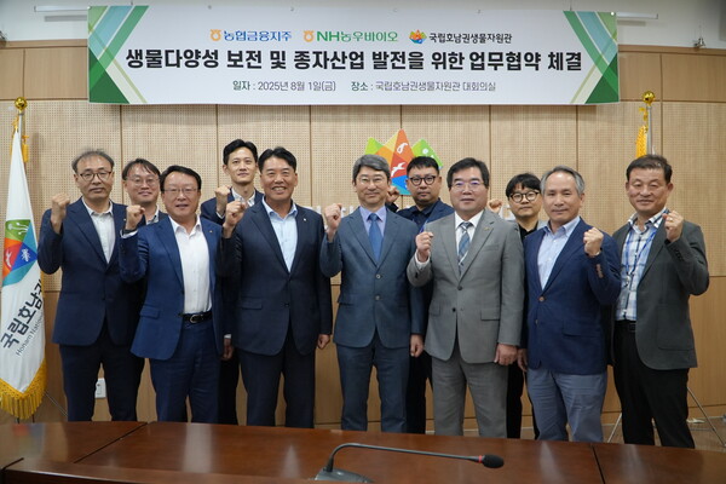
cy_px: 242
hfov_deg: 57.2
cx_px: 363
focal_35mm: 33
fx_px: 665
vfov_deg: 40.0
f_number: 4
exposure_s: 1/160
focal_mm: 22
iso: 2500
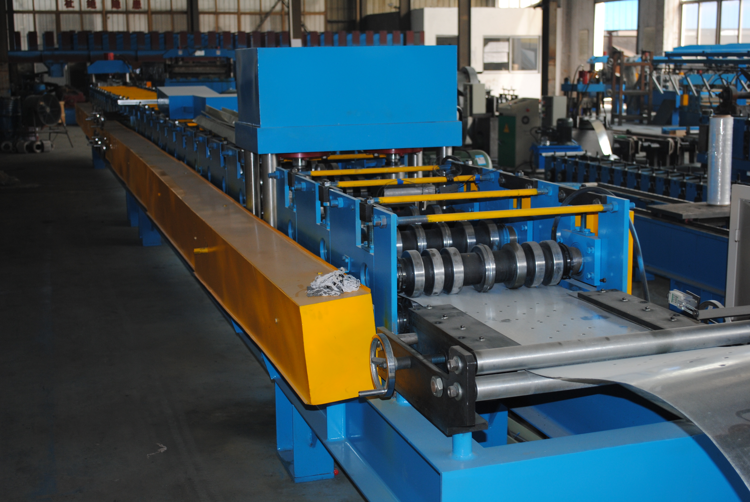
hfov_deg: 38.8
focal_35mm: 51
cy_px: 251
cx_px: 375
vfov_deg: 26.6
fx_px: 1064
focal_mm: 34
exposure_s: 1/60
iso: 200
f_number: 5
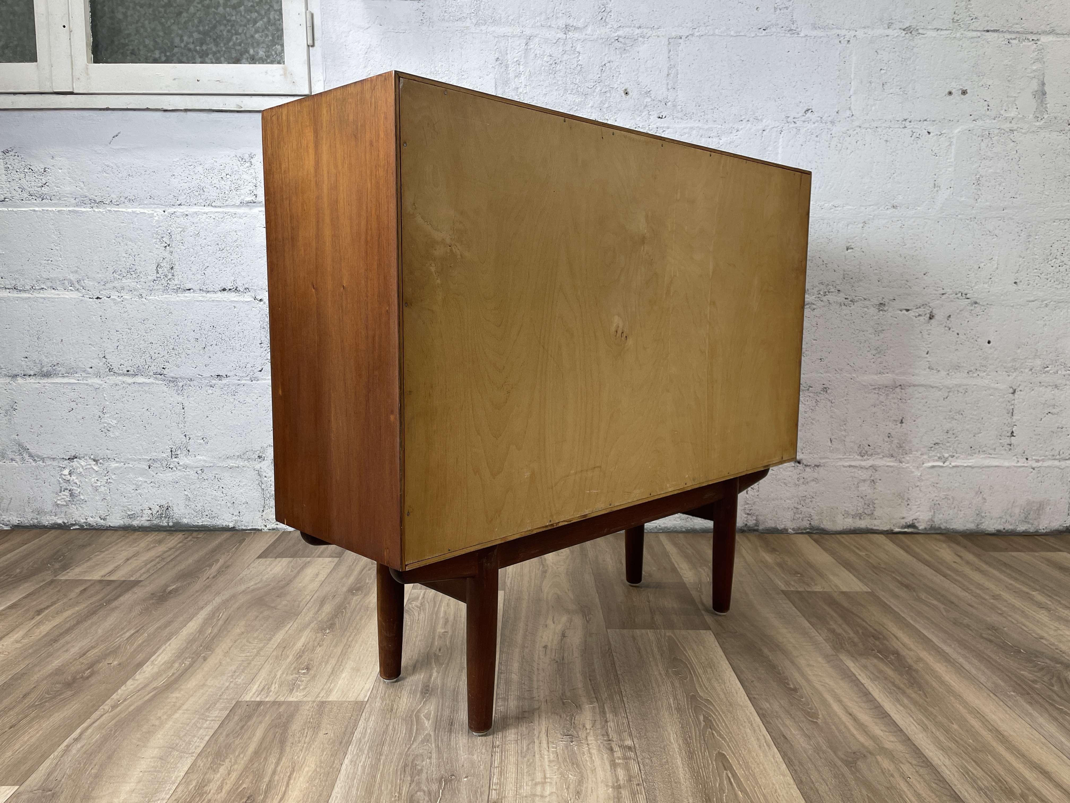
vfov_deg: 53.1
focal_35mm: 26
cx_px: 535
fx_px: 804
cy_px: 402
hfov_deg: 67.3
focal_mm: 4.2
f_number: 1.6
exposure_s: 1/100
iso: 50
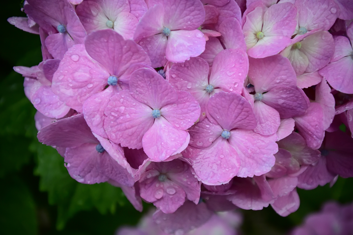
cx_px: 176
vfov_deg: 29.2
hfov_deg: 42.7
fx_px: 451
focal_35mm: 46
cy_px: 118
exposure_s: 1/100
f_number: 4.5
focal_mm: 17.2
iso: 400
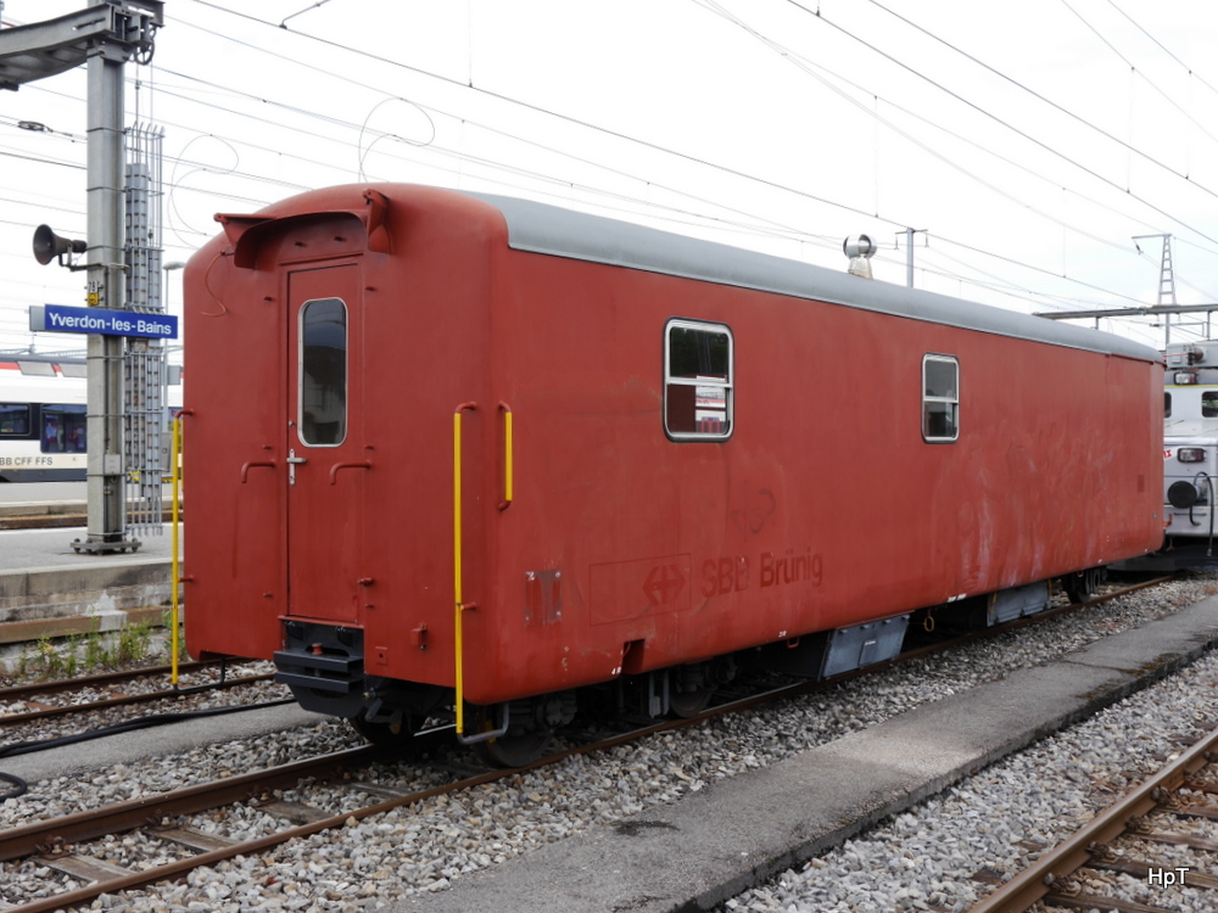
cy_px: 456
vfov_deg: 37.7
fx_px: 1337
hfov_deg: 49.0
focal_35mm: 38
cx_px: 609
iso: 160
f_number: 6.3
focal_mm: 19
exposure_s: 1/250
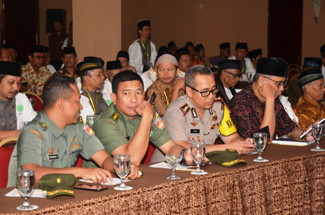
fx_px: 784
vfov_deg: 15.6
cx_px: 162
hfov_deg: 23.4
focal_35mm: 87
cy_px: 108
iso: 400
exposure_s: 1/80
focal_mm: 58
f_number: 5
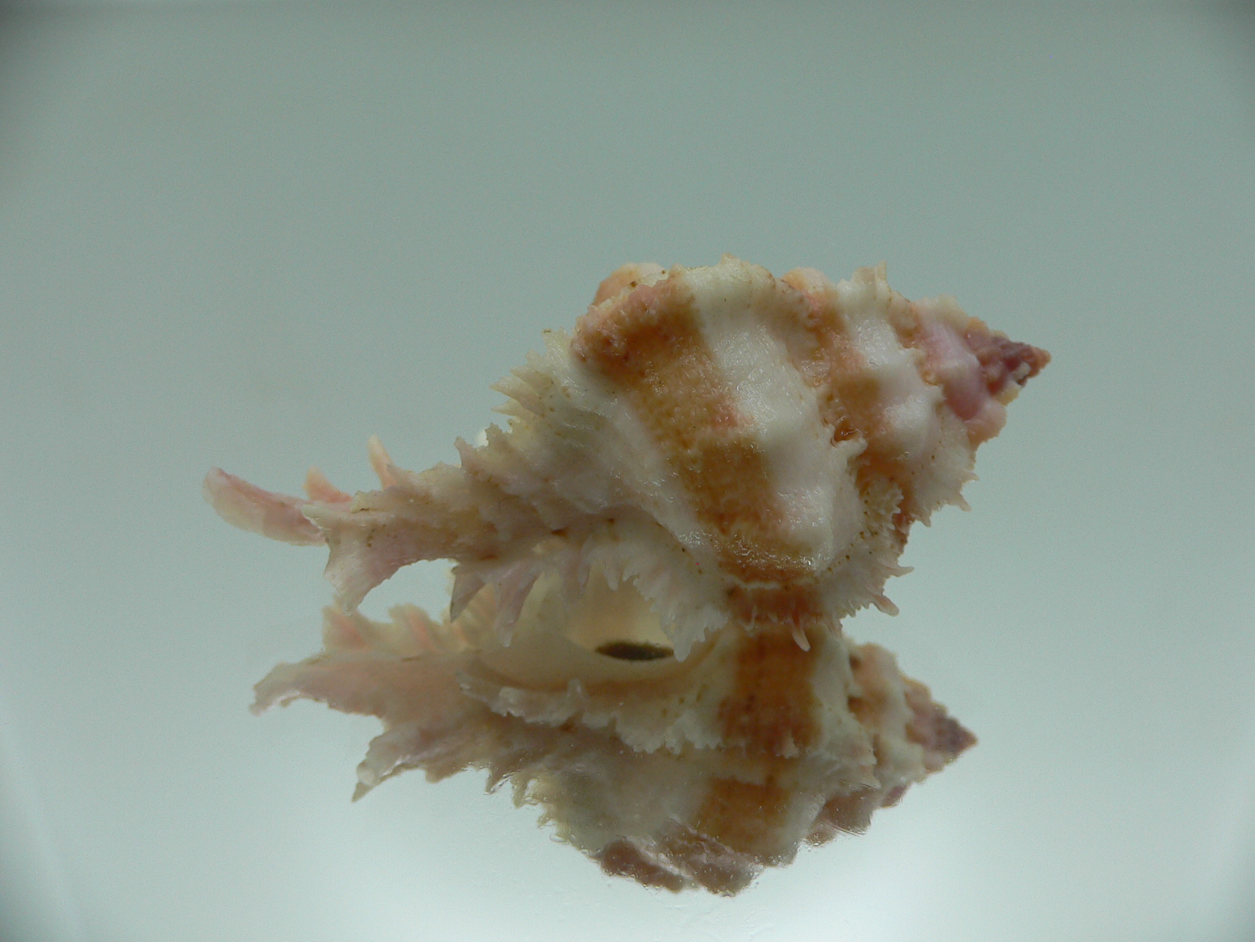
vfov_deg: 40.7
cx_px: 628
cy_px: 471
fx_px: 1269
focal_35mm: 35
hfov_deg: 52.6
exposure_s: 1/100
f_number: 2.8
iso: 80
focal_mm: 4.6
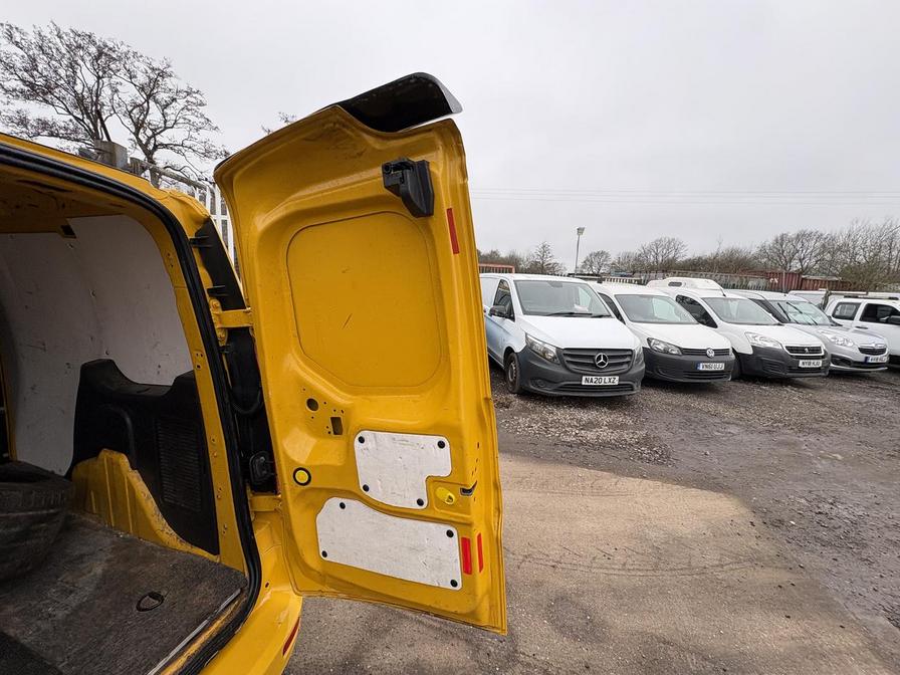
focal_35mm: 14
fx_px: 364
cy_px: 338
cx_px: 450
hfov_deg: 102.1
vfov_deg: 85.7
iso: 40
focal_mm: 2.22
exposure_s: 1/235
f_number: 2.2
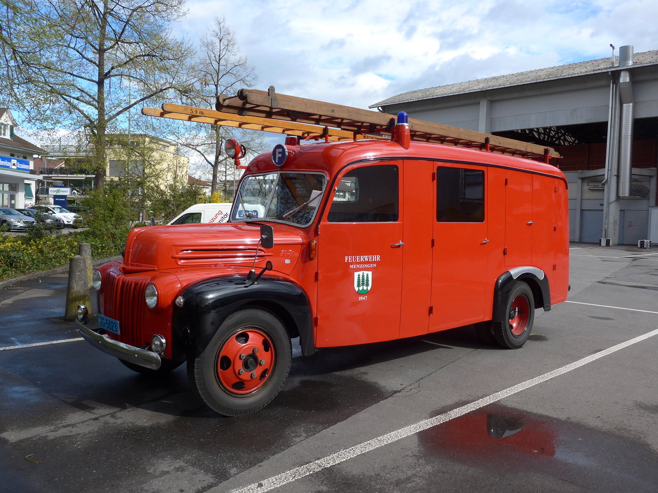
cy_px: 246
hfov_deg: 61.7
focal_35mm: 29
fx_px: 551
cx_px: 329
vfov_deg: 48.2
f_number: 2.8
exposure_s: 1/1000
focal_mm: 6
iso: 80
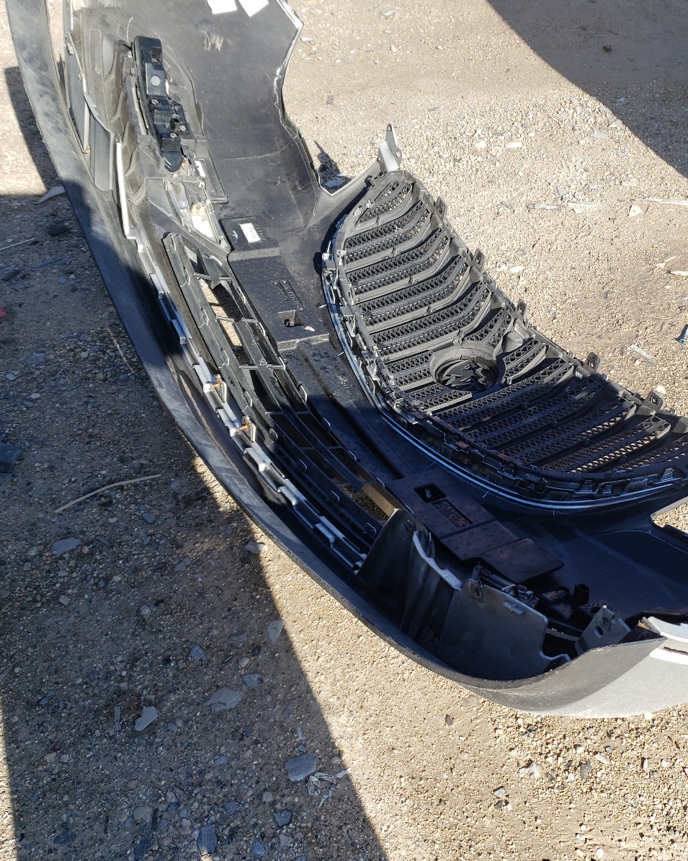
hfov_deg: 42.7
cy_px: 431
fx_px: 866
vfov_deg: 52.8
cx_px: 468
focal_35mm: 34
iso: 50
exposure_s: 1/1111
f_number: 1.5
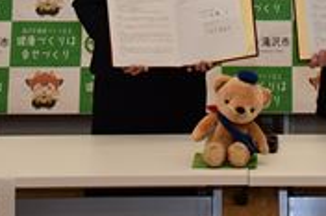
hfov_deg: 12.6
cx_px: 276
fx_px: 1466
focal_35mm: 162
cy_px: -84
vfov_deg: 8.3
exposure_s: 1/100
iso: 1250
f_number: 8
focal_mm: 38
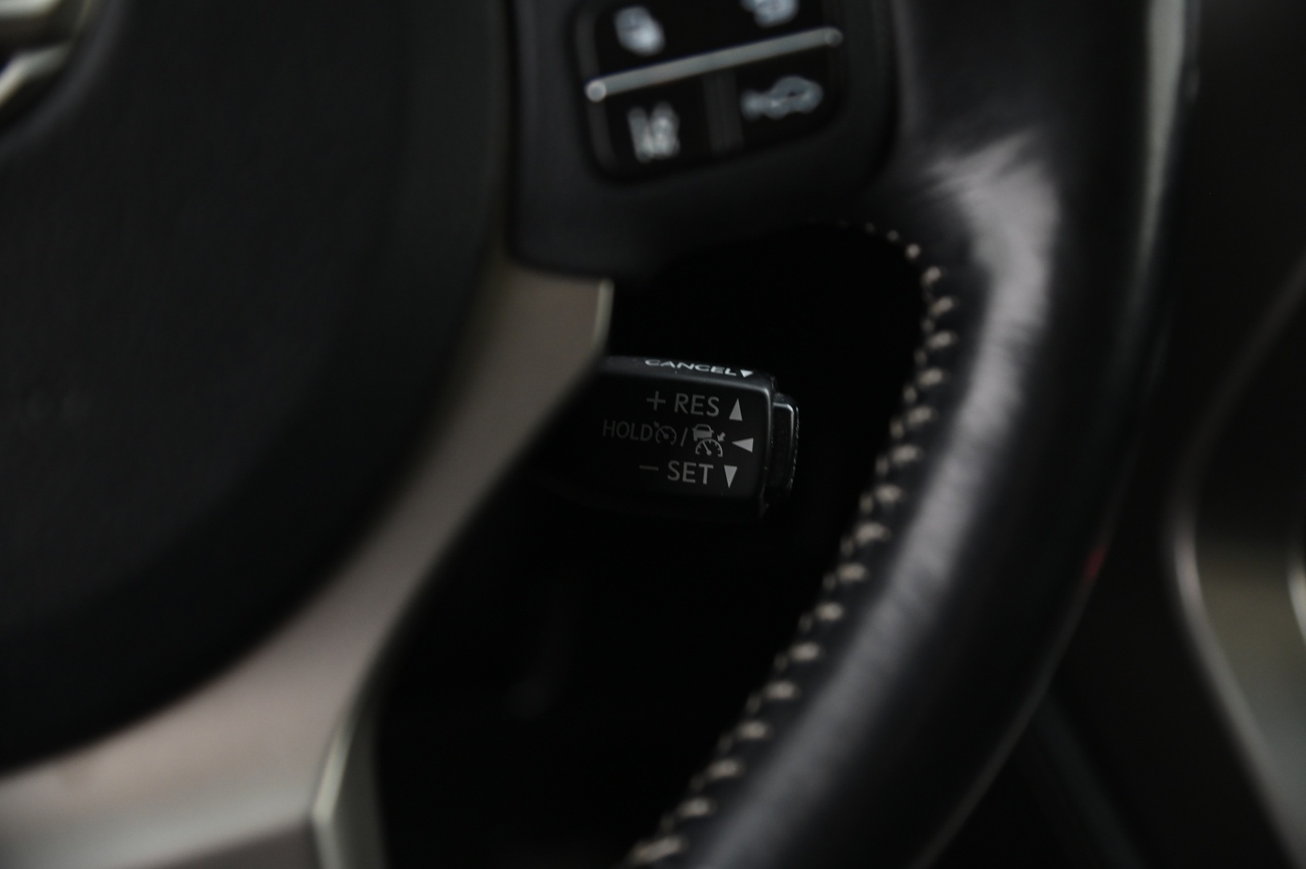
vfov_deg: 20.6
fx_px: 2392
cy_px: 434
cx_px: 653
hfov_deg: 30.5
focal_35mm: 66
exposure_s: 1/10
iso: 2000
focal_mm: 66
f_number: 4
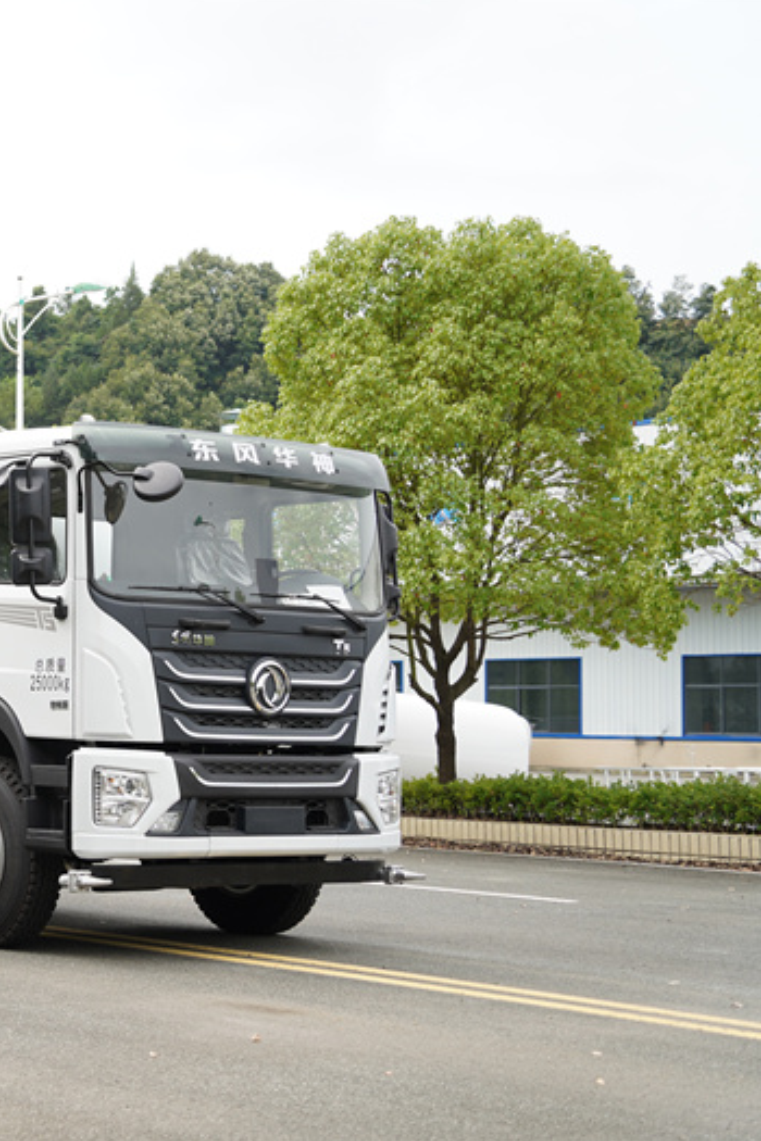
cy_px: 566
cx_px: -74
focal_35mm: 67
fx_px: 2124
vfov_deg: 30.1
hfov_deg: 19.5
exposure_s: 1/500
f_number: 3.5
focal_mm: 44
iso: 100
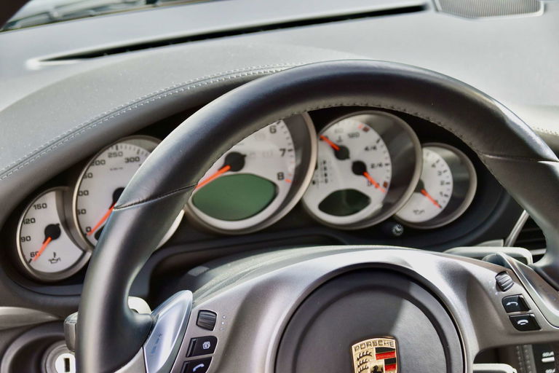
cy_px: 186
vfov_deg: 13.4
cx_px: 280
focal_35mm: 102
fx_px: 1584
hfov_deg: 20.0
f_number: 7.1
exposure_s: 1/200
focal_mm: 68
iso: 400
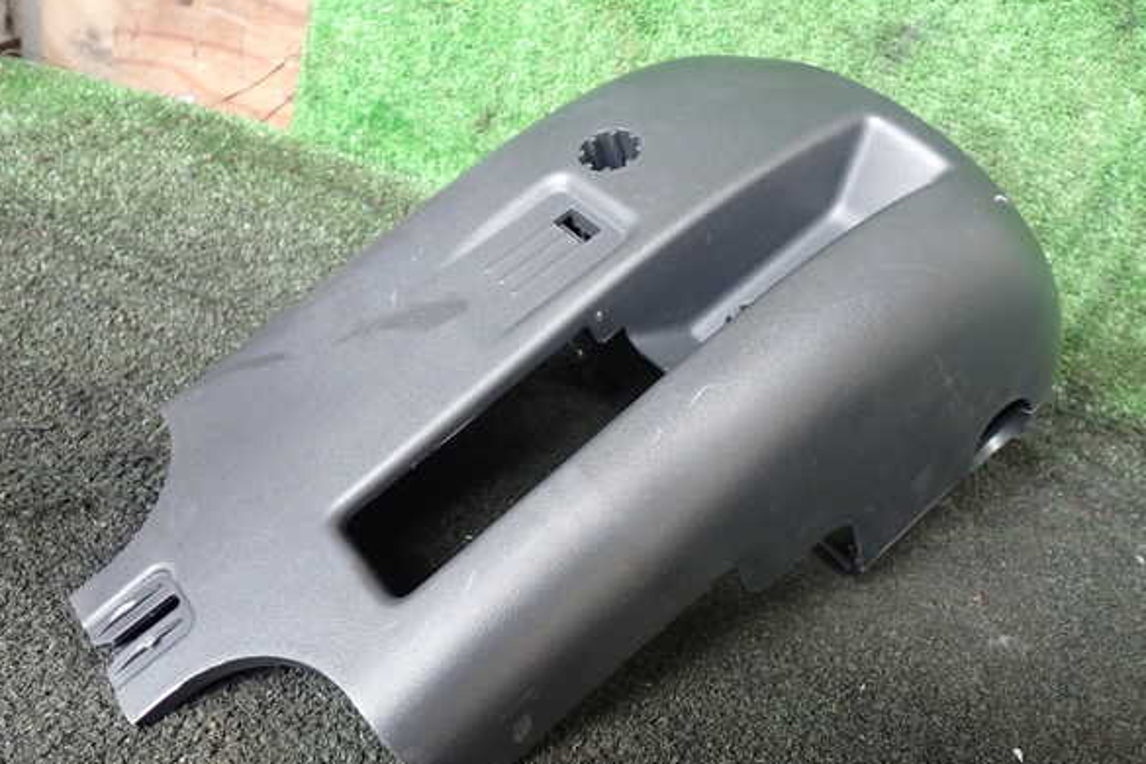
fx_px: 1019
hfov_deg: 58.7
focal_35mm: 32
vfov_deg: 41.1
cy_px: 388
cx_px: 574
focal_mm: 5.4
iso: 500
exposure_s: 1/30
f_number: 2.3
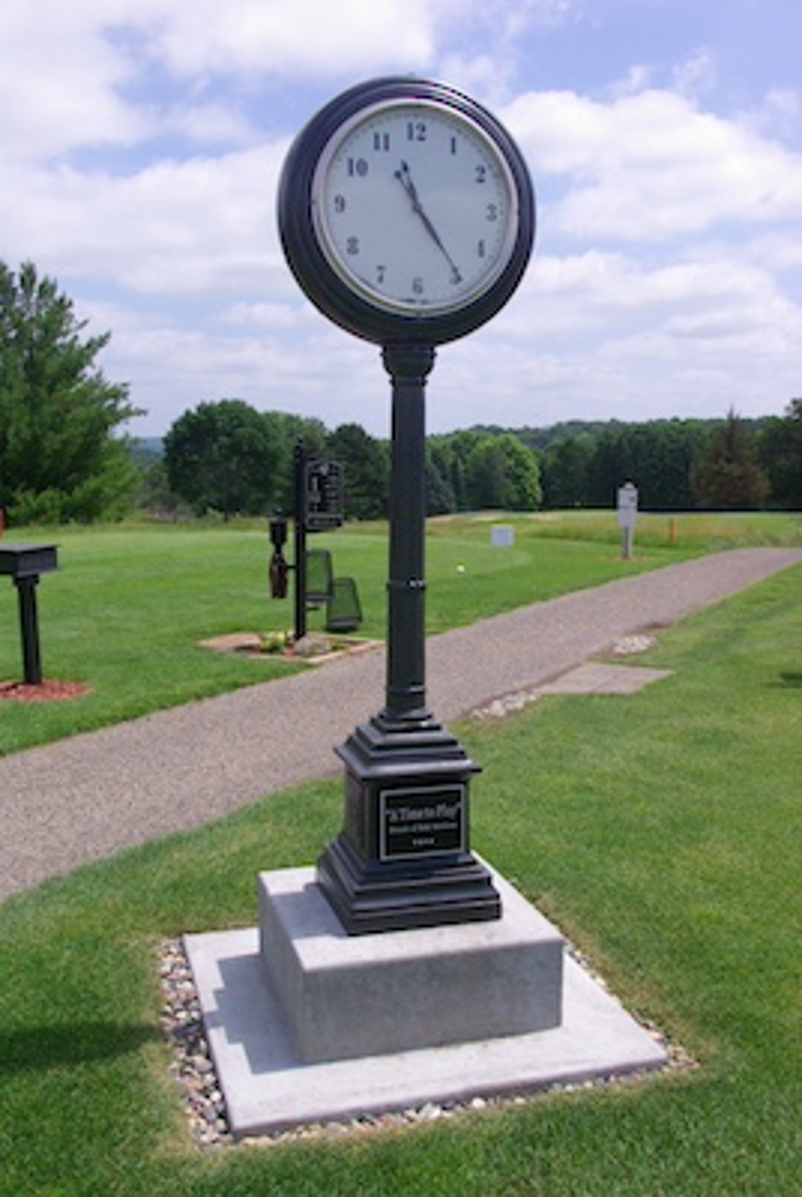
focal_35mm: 34
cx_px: 401
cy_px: 598
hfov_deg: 38.5
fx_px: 1149
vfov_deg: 55.0
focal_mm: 23
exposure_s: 1/750
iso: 800
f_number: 13
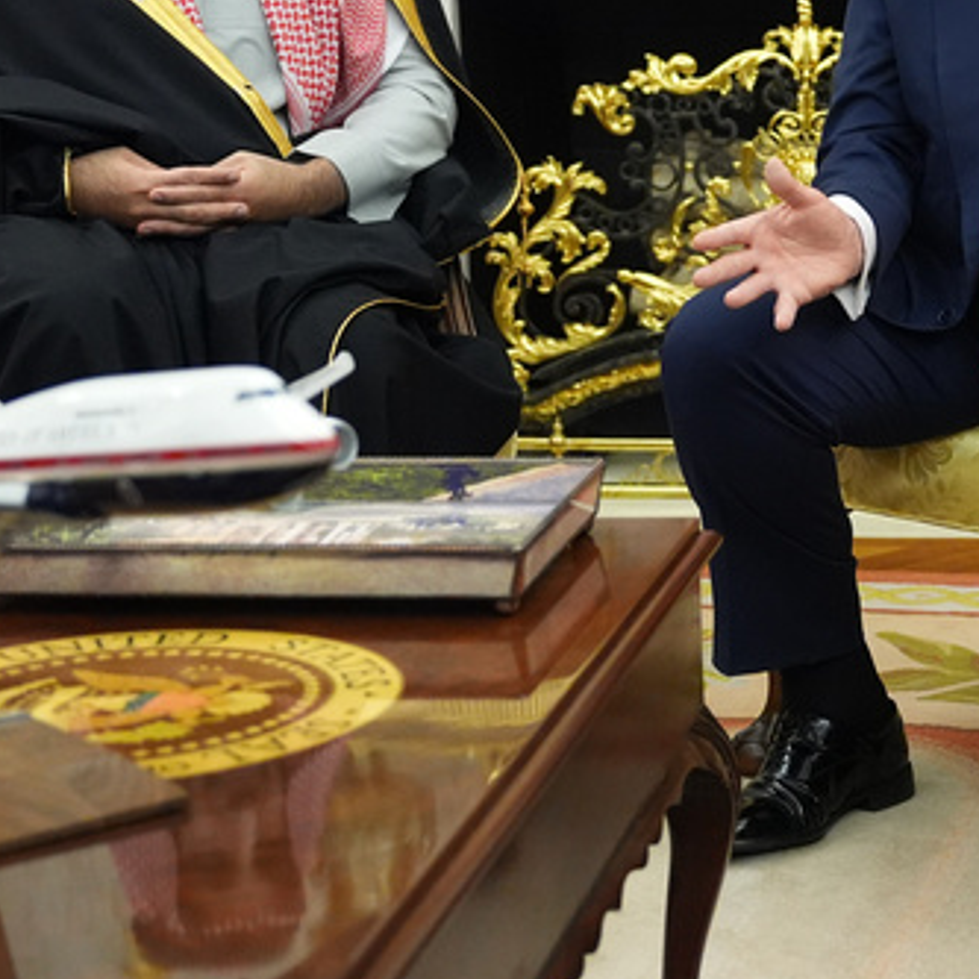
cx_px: 1252
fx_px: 3008
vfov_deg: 18.5
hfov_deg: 17.4
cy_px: 357
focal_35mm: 94
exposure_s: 1/200
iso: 3200
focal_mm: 36
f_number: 2.8
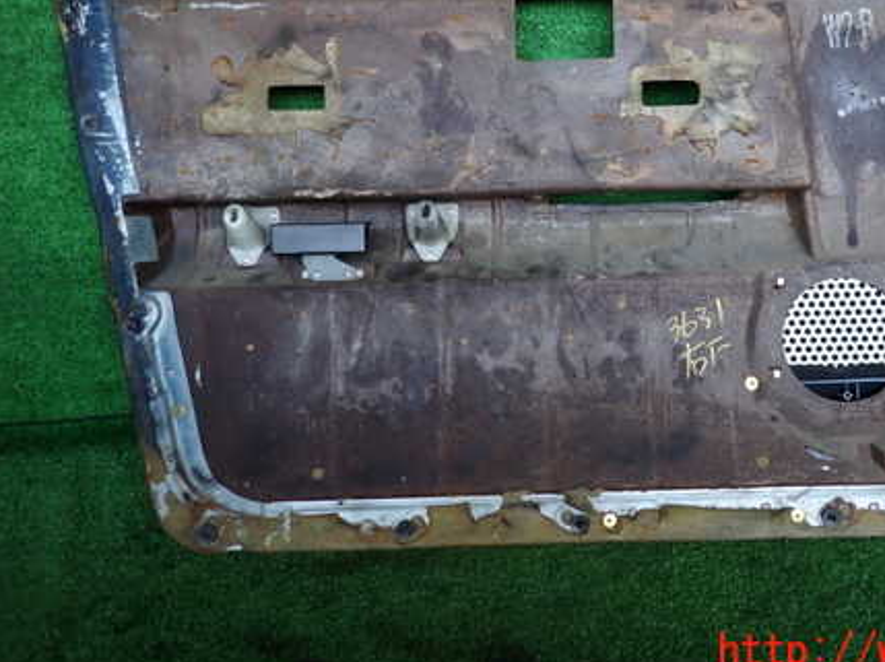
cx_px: 565
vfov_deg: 40.1
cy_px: 214
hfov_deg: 52.0
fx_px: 894
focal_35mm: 35
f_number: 2
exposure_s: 1/60
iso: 125
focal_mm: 4.5
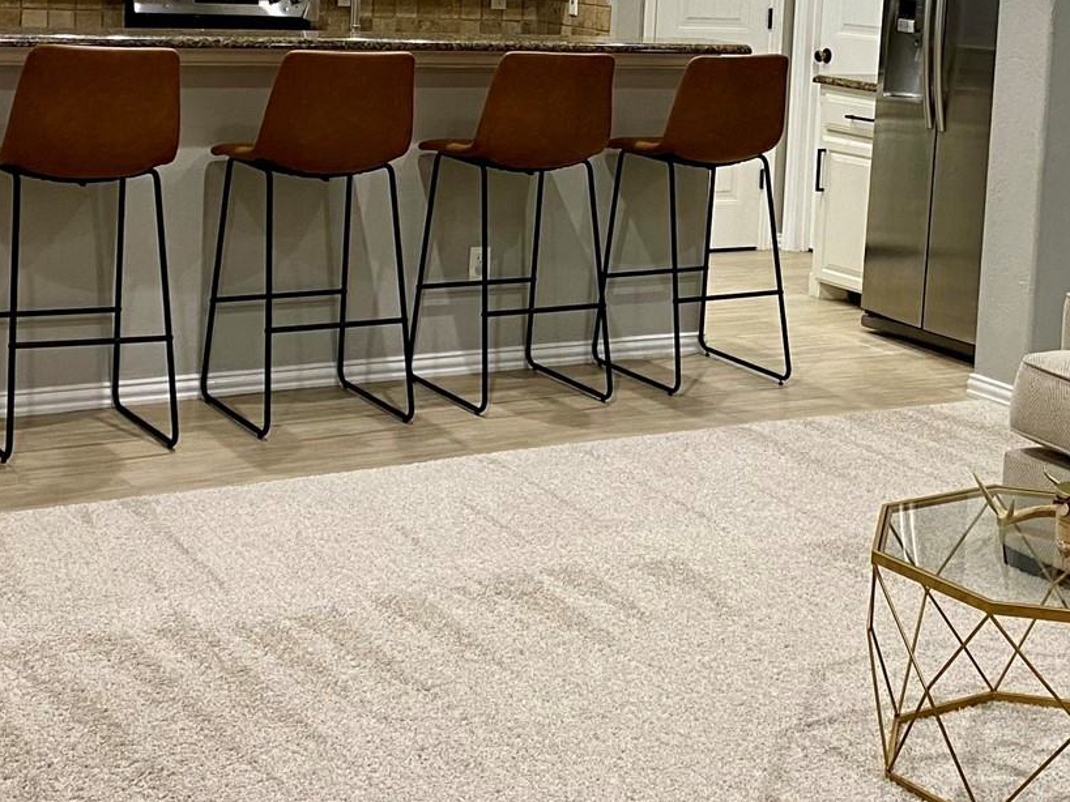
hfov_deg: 29.6
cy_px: 159
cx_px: 716
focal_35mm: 65
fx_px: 2009
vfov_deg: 22.3
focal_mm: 4.25
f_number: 1.8
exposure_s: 1/60
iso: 125
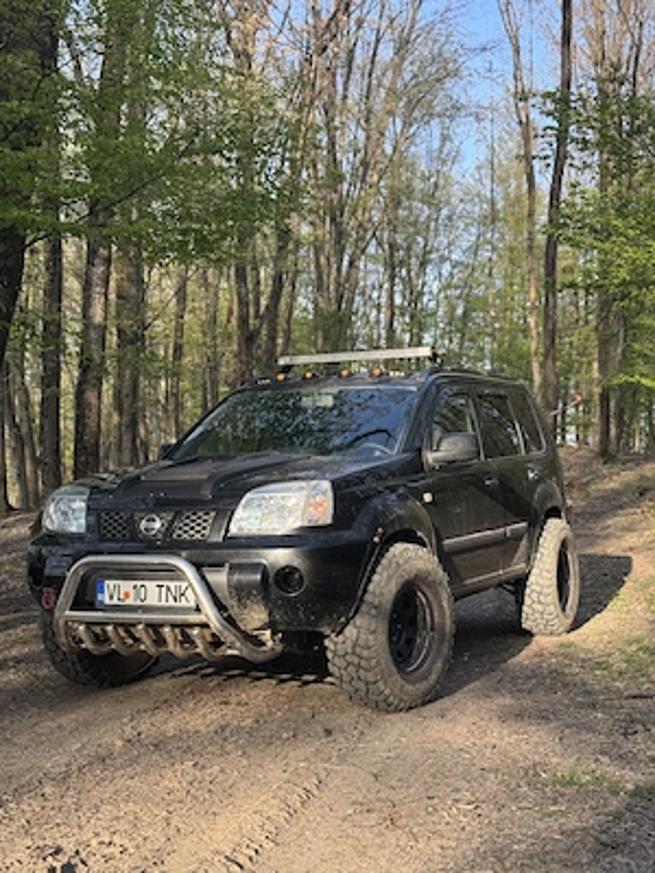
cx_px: 328
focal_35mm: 48
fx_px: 1211
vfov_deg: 39.7
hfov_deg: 30.3
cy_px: 436
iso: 64
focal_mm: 6.76
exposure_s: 1/470
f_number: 1.78
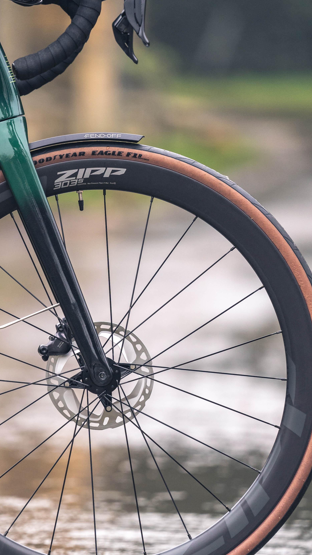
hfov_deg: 3.4
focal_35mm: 362
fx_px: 5324
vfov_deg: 6.0
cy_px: 325
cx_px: 81
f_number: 2.8
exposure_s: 1/320
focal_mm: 192
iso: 1000
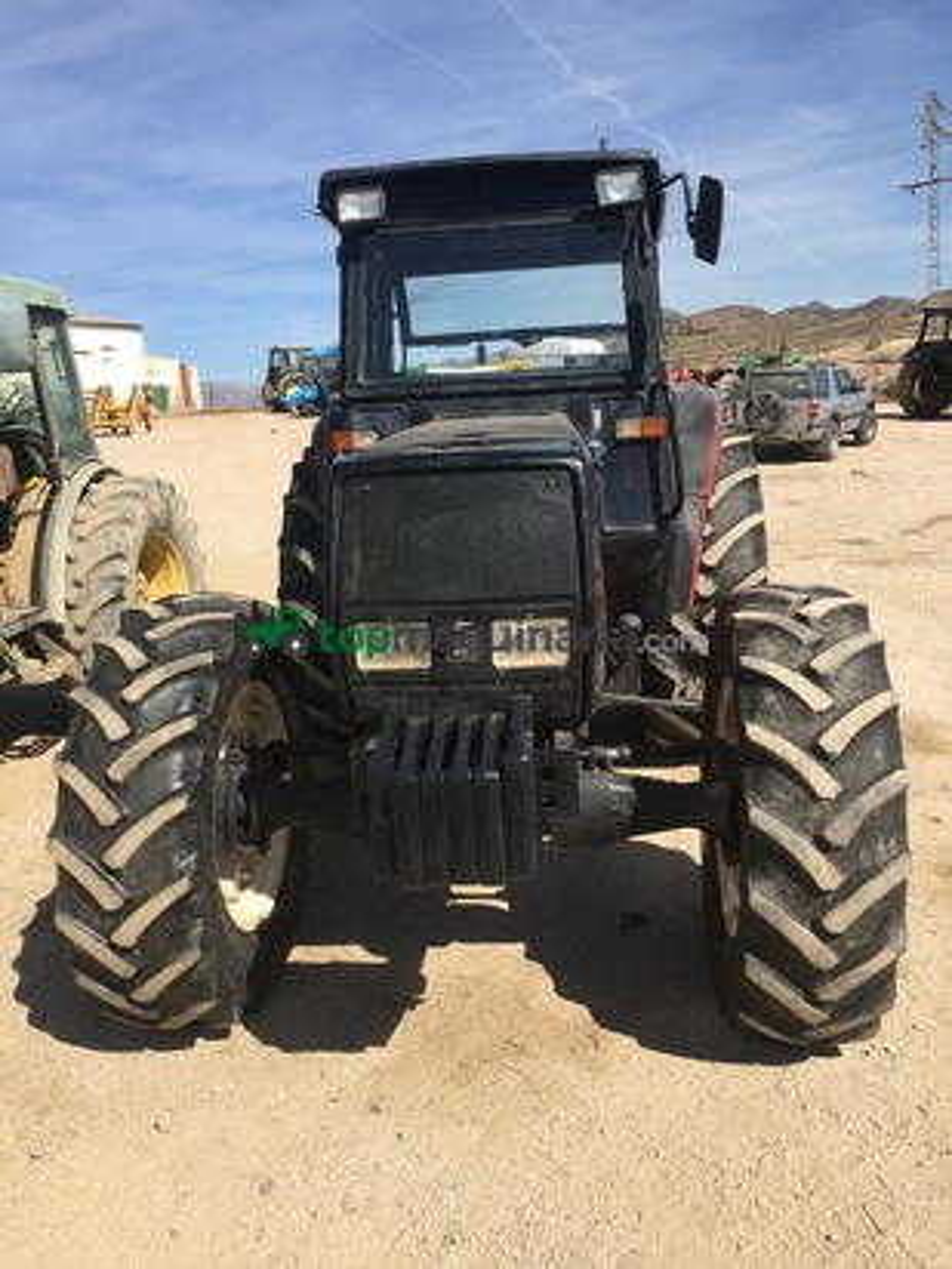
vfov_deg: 61.7
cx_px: 476
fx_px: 1063
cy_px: 634
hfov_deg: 48.2
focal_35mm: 29
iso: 25
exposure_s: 1/1326
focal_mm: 4.15
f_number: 2.2
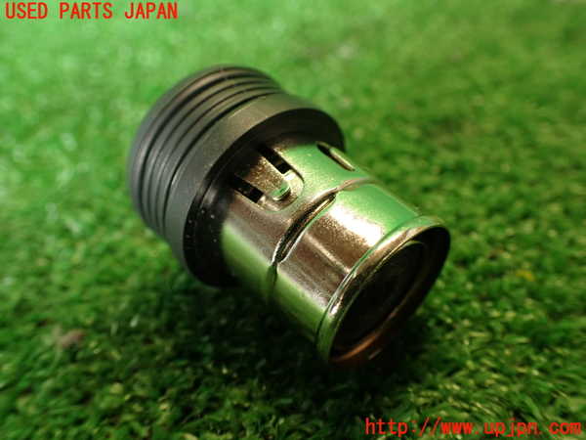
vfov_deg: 46.8
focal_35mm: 30
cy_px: 220
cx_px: 293
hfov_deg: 60.0
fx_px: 508
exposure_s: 1/30
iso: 200
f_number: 2.3
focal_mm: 5.4
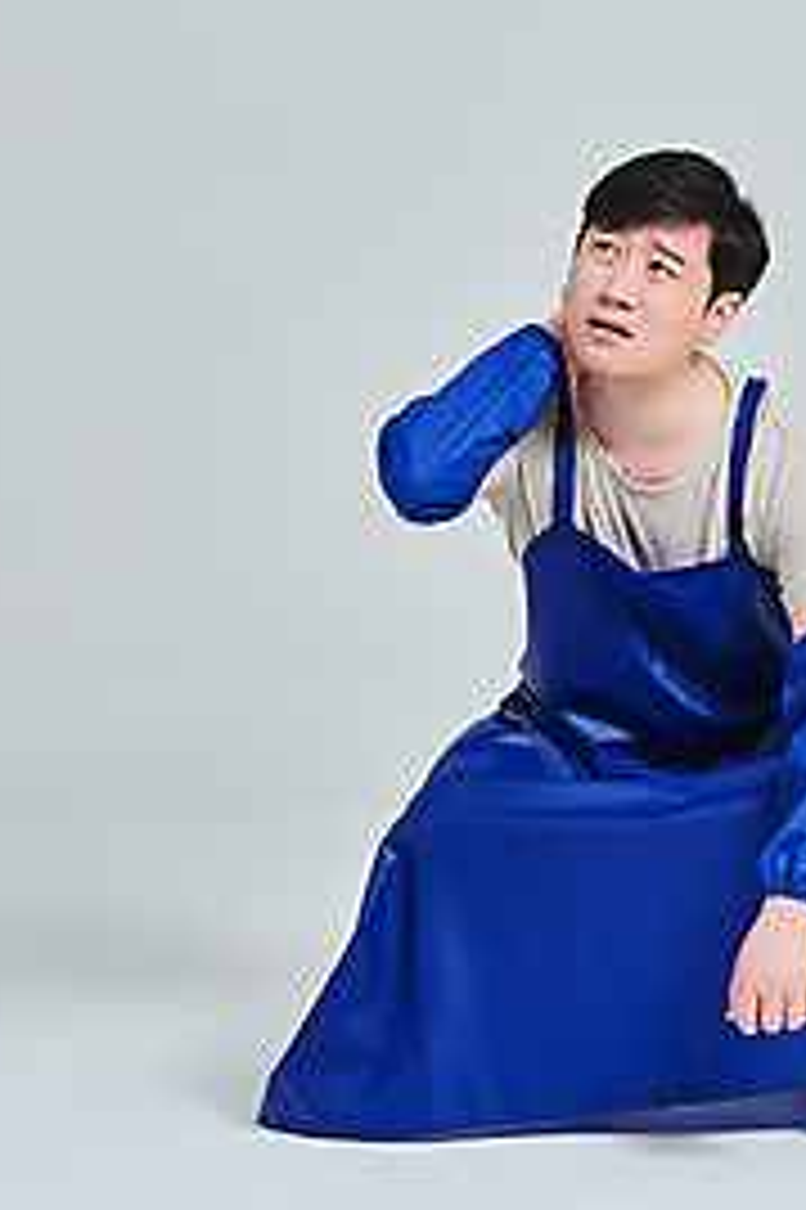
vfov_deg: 16.0
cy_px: 319
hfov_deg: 10.7
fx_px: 4304
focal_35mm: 128
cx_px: 529
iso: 100
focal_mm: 86
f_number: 14
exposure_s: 1/125
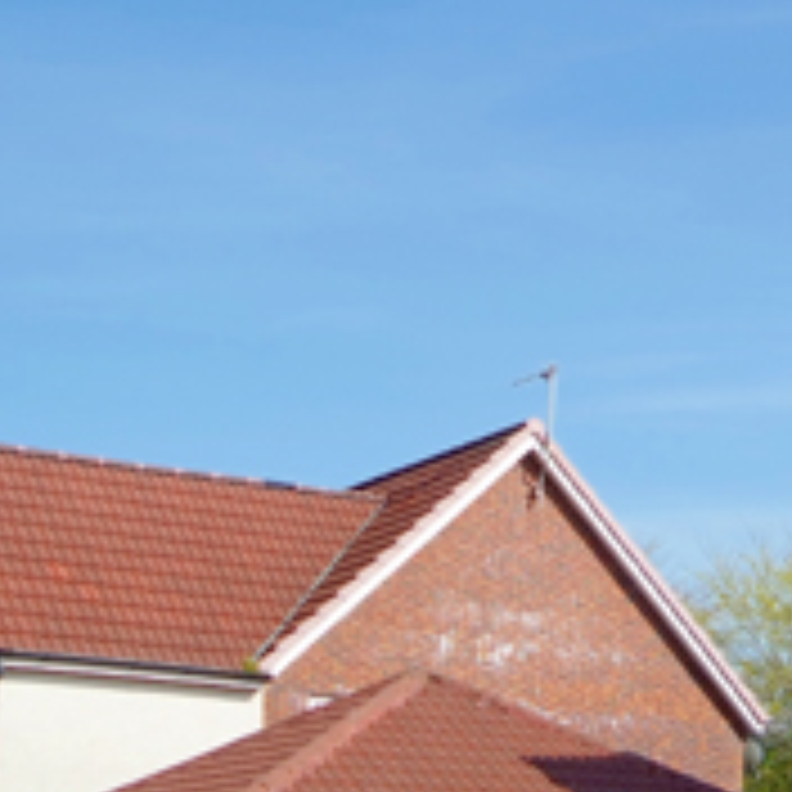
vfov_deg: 19.4
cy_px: 788
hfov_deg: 18.0
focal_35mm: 87
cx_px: 1148
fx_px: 2252
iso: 100
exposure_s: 1/225
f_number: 8
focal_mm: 20
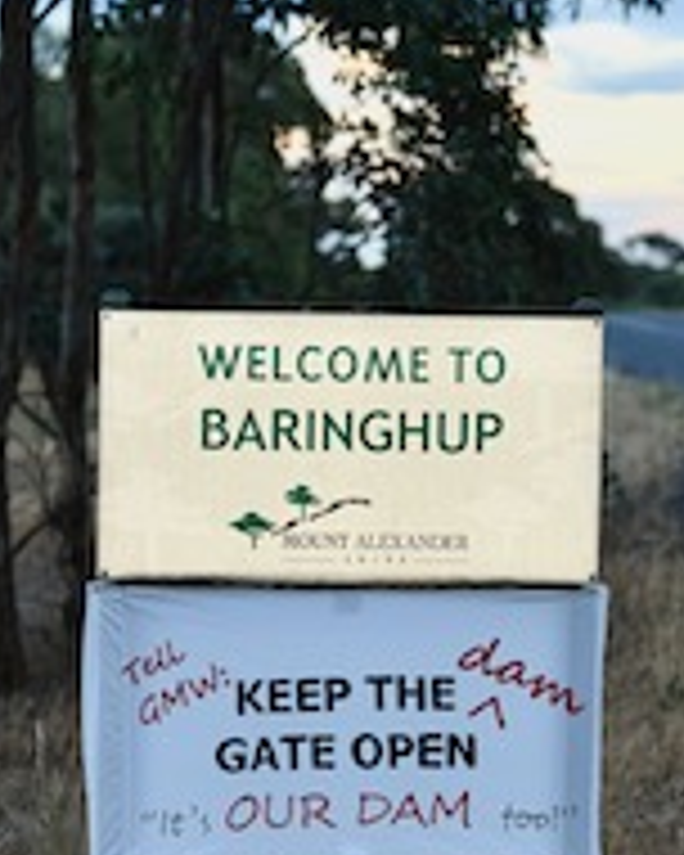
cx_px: 371
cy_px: 524
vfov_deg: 13.1
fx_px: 3720
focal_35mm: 147
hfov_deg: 10.5
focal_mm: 70
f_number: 2.8
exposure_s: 1/250
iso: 720
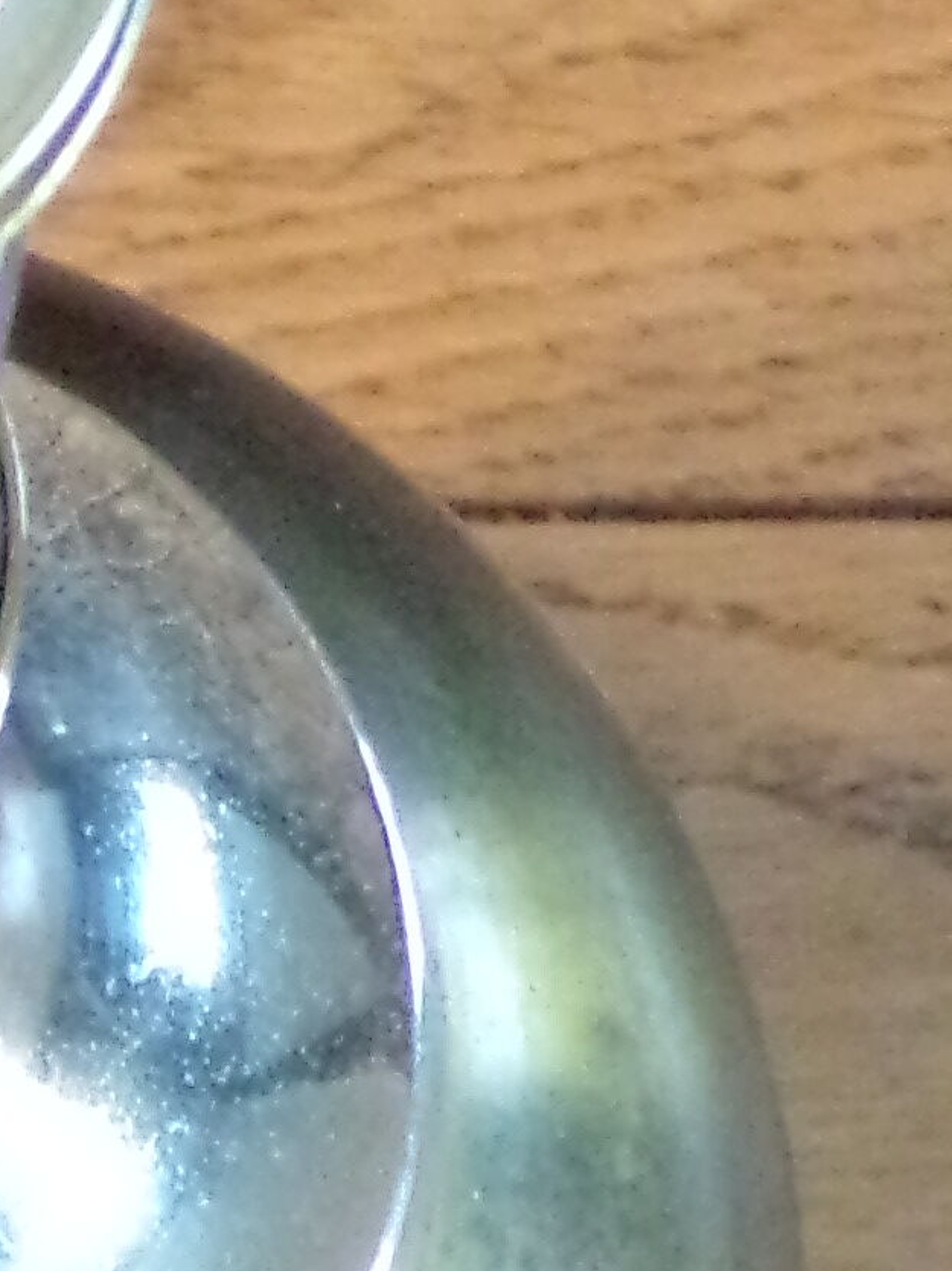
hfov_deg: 3.6
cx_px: -327
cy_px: 1696
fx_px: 15005
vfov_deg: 4.8
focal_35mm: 409
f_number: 3.9
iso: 800
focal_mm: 13.3
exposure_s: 1/34
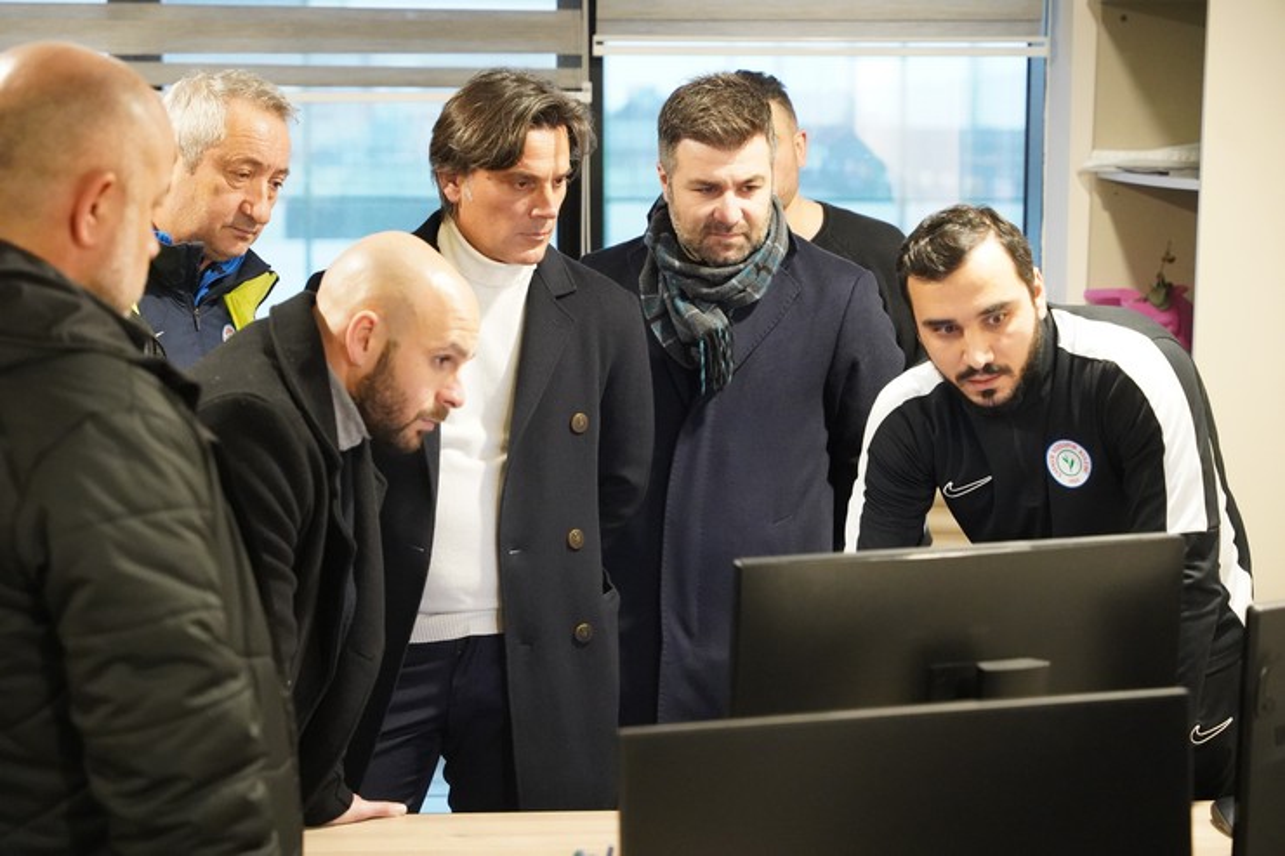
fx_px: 2498
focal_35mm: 70
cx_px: 642
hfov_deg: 28.8
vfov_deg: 19.4
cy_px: 428
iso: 12800
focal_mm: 70
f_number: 4
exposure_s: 1/160
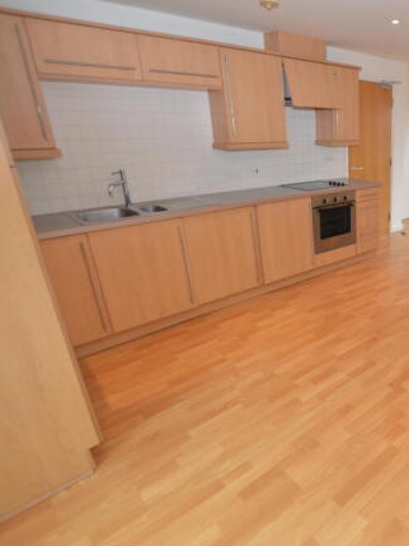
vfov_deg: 76.4
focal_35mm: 22
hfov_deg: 53.0
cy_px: 270
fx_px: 347
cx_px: 373
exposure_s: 1/100
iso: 400
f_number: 5
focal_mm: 10
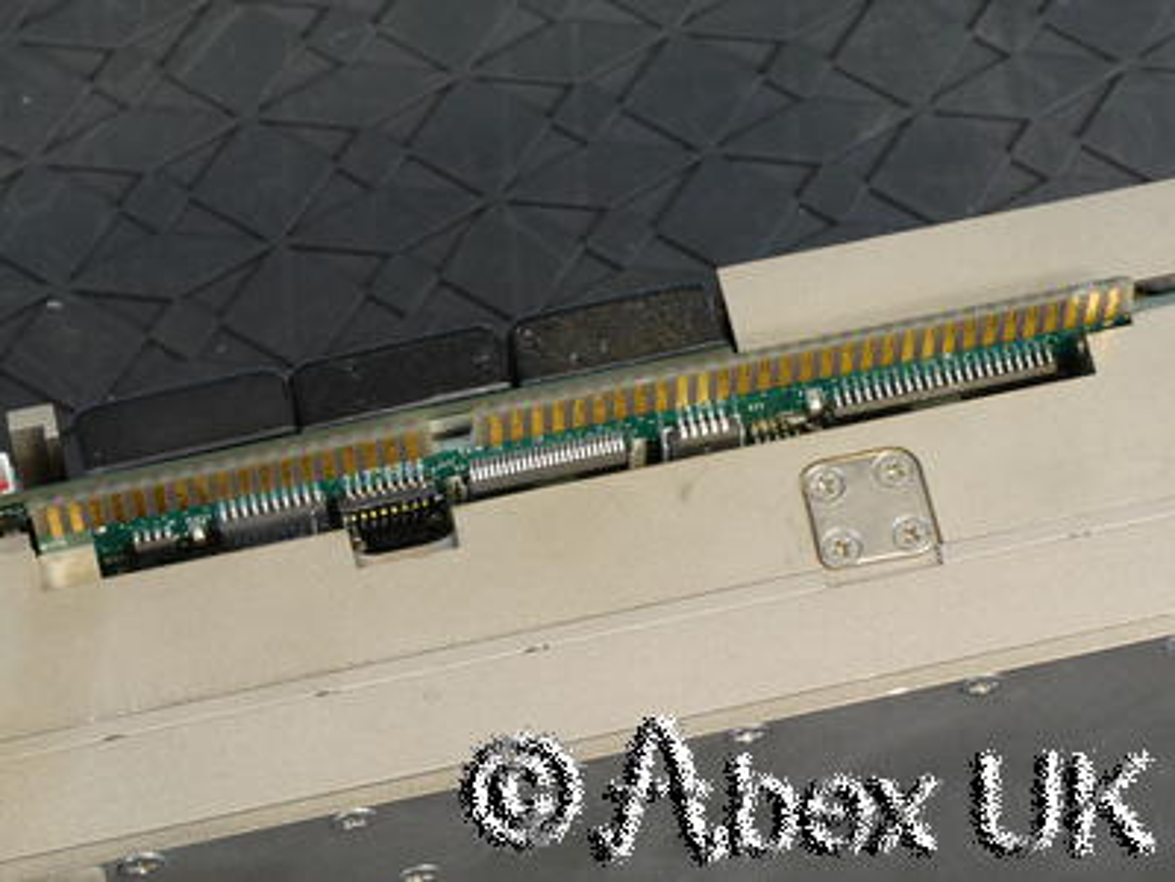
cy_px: 441
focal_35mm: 138
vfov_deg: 10.7
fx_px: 4684
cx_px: 588
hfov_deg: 14.3
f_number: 18
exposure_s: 1
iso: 400
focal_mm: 69
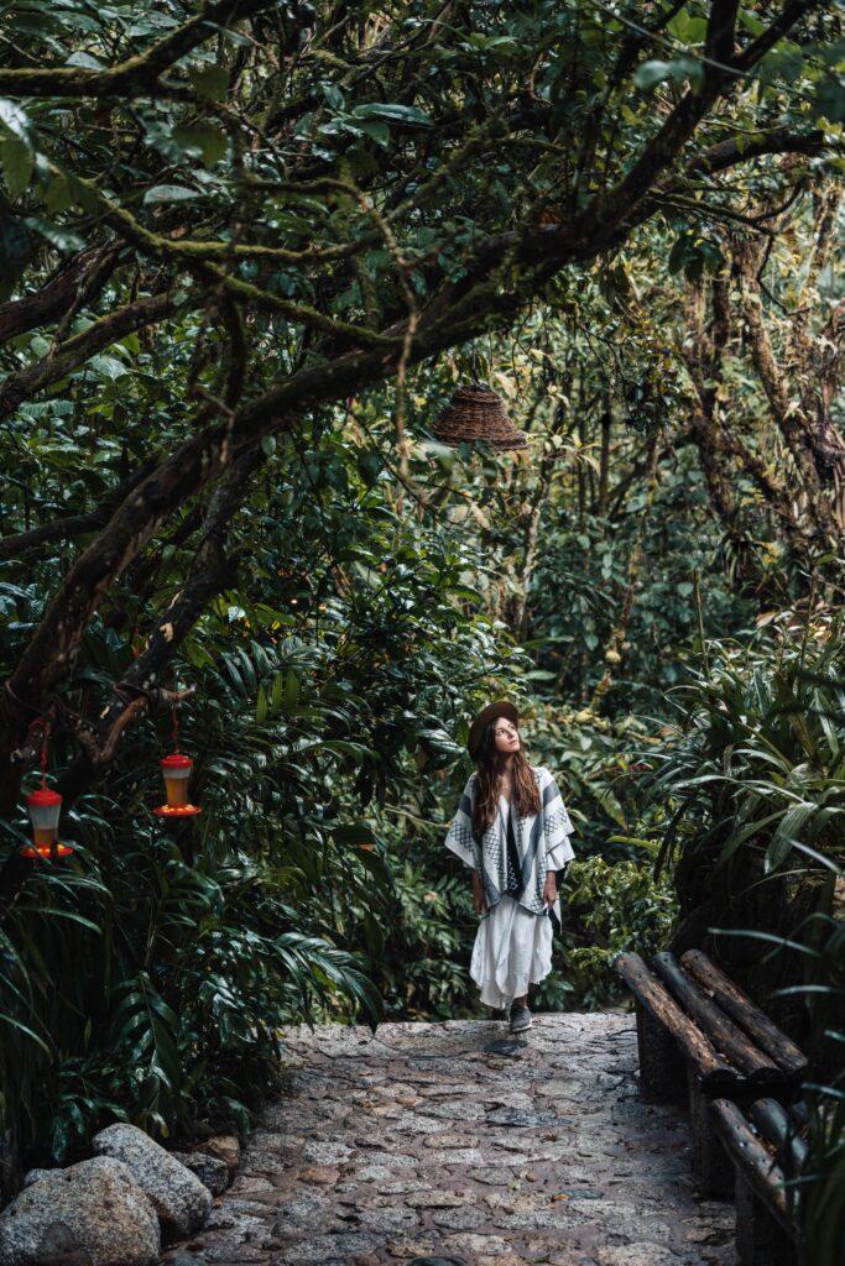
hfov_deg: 17.3
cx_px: 422
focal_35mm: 79
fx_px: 2780
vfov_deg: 25.7
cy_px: 633
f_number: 2.8
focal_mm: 79
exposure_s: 1/80
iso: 640
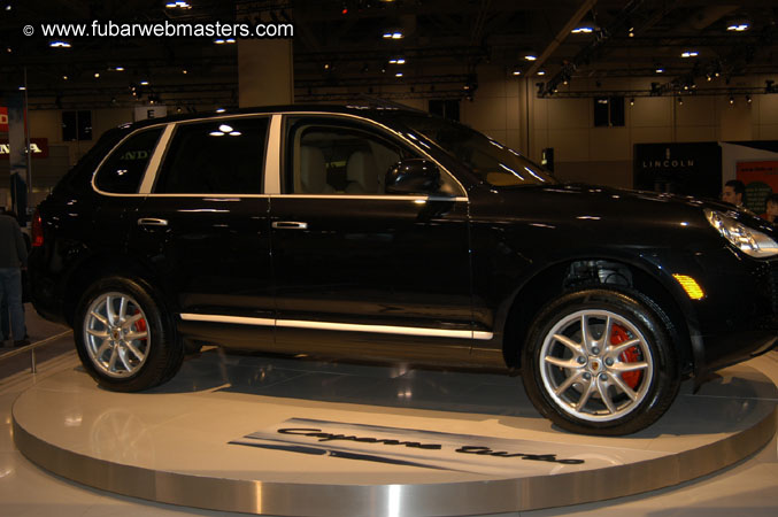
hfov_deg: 46.4
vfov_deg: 31.8
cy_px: 258
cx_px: 389
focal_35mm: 42
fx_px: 907
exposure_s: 1/60
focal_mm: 28
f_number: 5
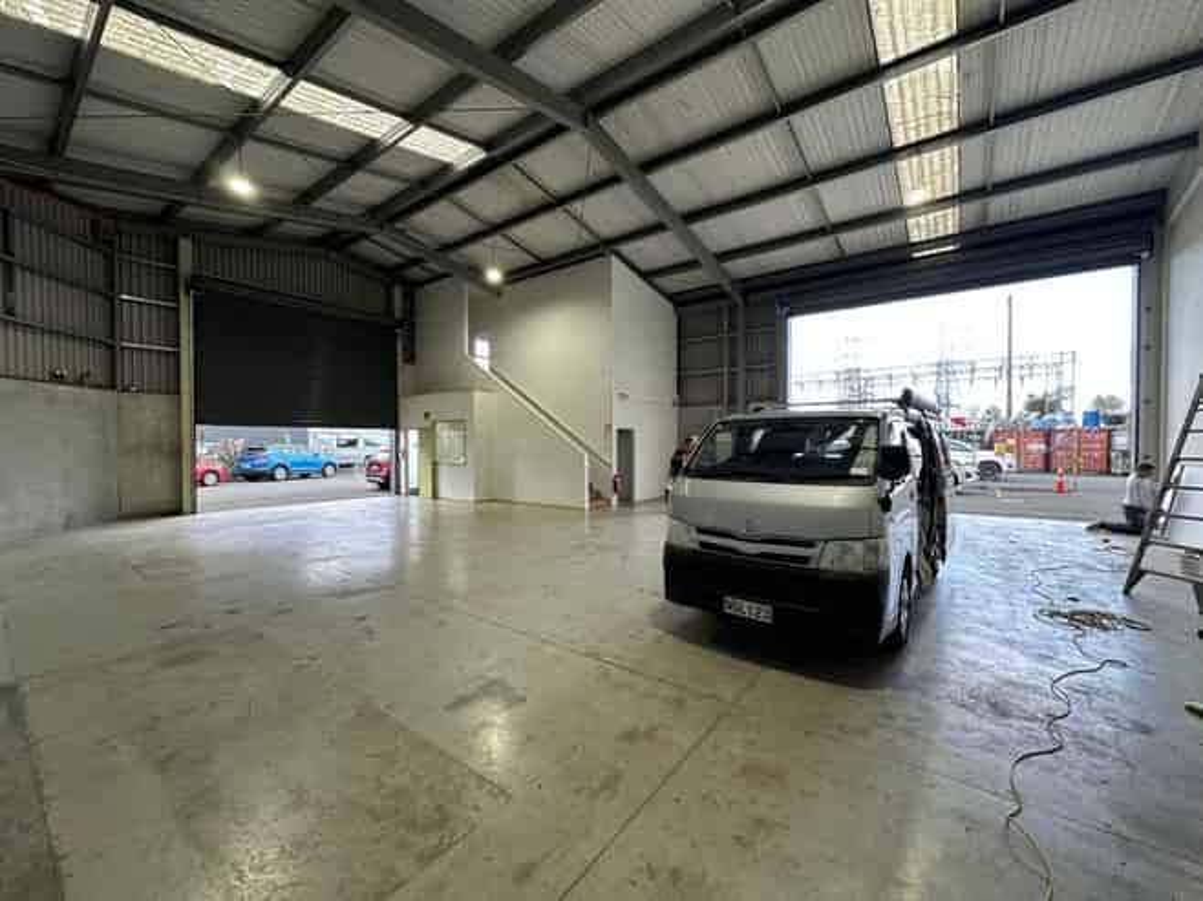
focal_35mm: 14
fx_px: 486
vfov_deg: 85.6
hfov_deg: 102.1
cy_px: 450
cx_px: 602
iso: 64
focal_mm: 2.22
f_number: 2.2
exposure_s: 1/99
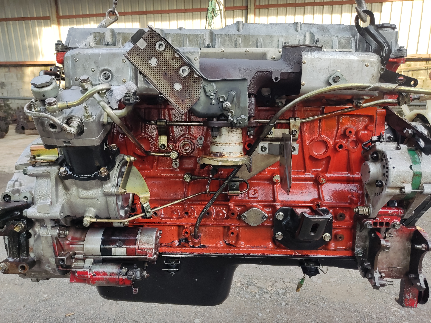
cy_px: 162
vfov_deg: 54.9
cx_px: 216
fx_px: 311
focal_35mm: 25
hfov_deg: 69.4
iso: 65
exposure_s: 1/100
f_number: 1.79
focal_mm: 4.71
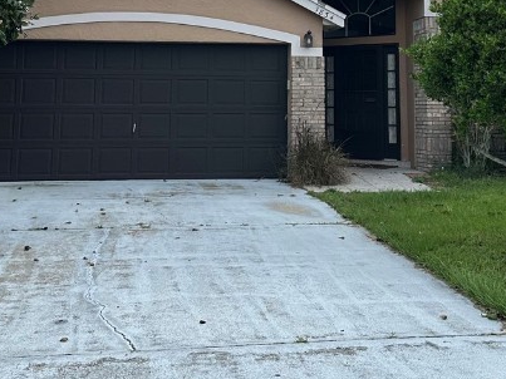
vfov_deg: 22.9
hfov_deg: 31.7
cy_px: -11
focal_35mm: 61
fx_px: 891
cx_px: 284
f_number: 1.78
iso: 80
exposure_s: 1/3247
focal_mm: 6.86
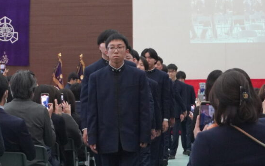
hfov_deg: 14.8
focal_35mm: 141
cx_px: 90
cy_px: 36
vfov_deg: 9.3
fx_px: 1018
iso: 3200
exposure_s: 1/160
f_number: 5.6
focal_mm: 50
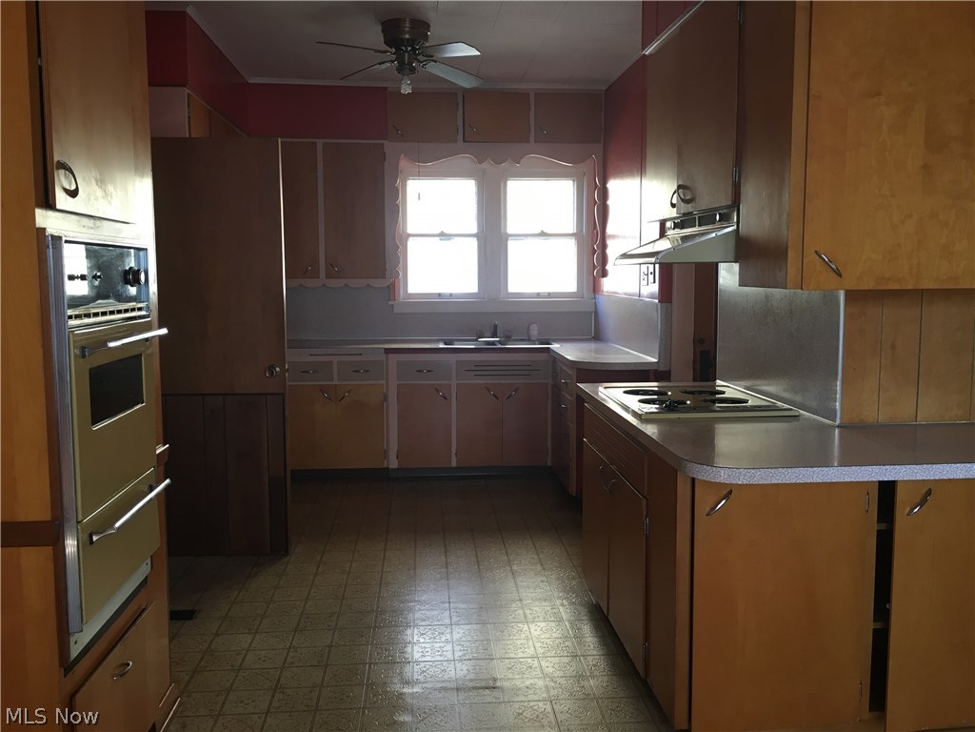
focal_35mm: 29
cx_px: 488
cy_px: 366
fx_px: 817
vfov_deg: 48.2
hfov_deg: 61.7
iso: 64
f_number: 2.2
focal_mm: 4.15
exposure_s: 1/30
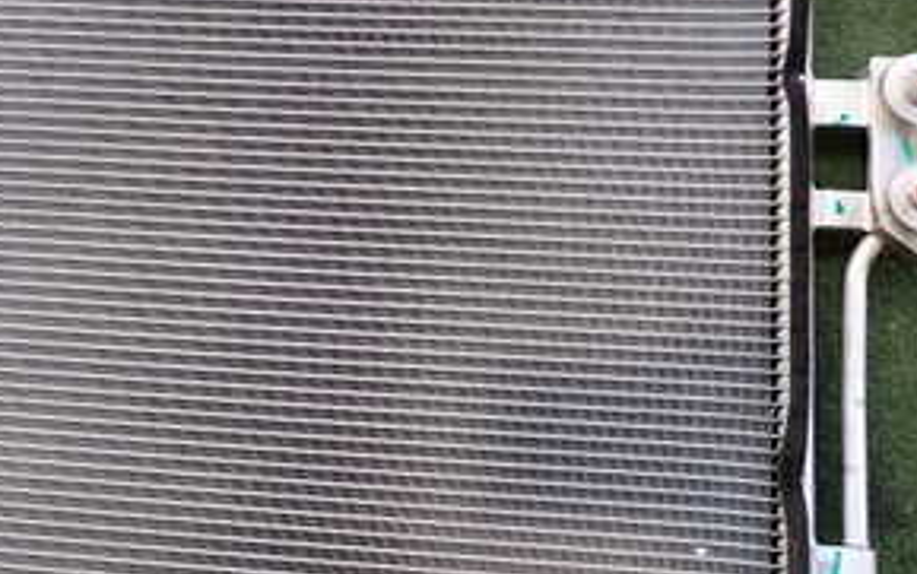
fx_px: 1375
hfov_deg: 35.5
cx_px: 168
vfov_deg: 23.6
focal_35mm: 55
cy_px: 235
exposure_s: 1/125
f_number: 2
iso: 160
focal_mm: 4.5
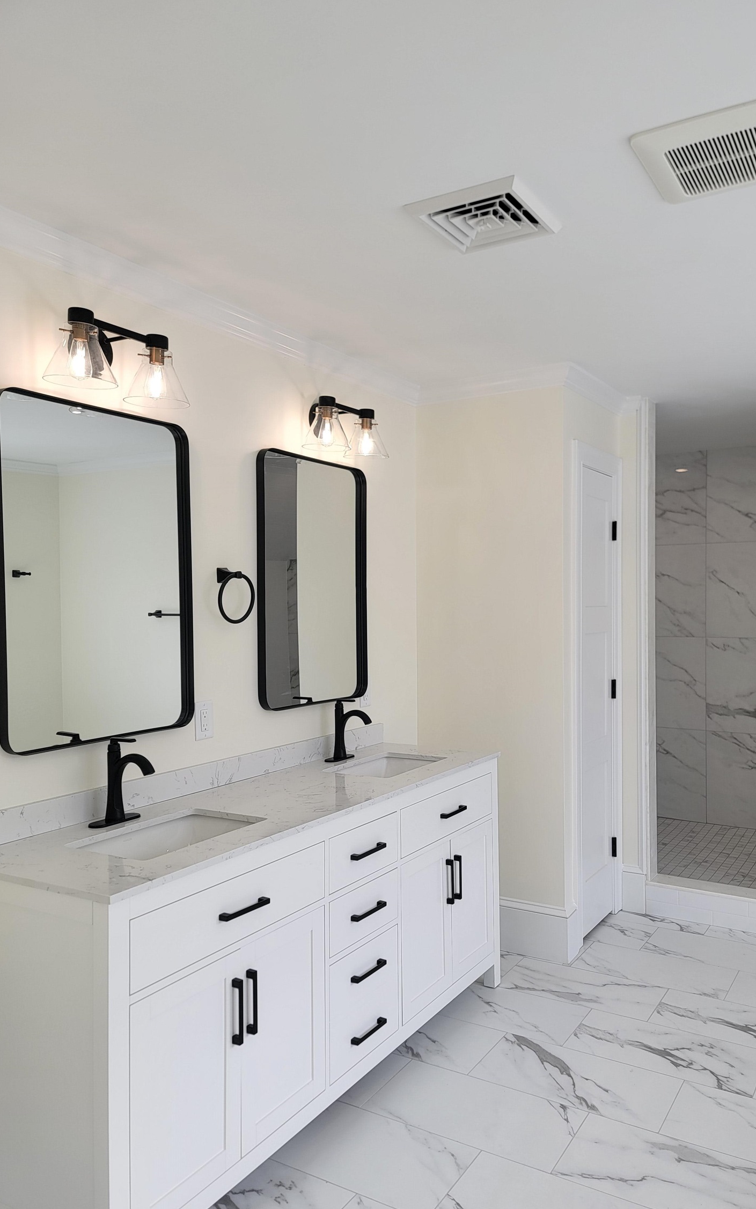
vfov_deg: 70.4
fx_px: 857
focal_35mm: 26
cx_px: 458
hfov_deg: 47.3
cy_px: 606
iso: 16
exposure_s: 1/142
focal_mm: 6.7
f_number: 1.8
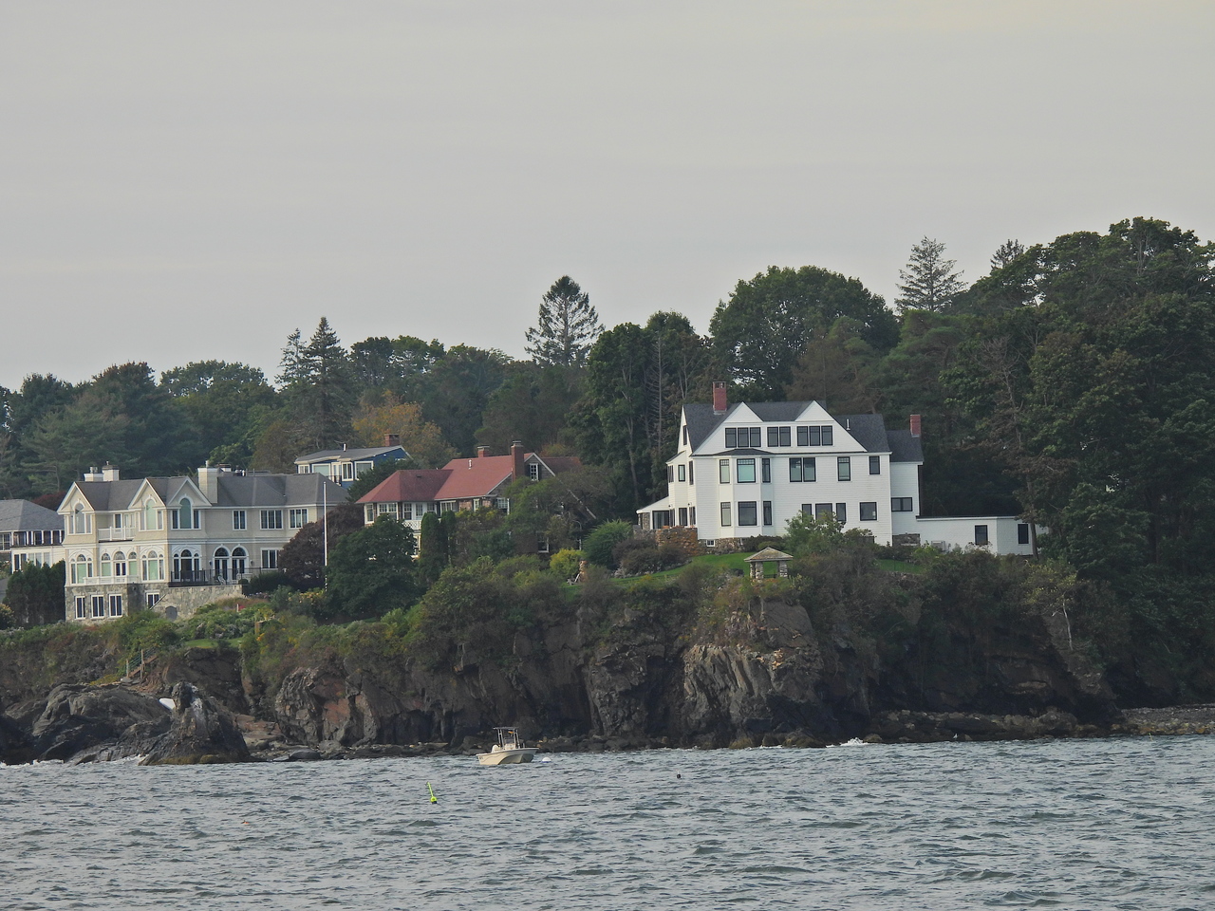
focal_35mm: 300
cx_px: 608
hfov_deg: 6.6
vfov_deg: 5.0
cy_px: 456
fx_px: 10530
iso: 100
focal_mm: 53.5
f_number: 5
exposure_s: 1/500
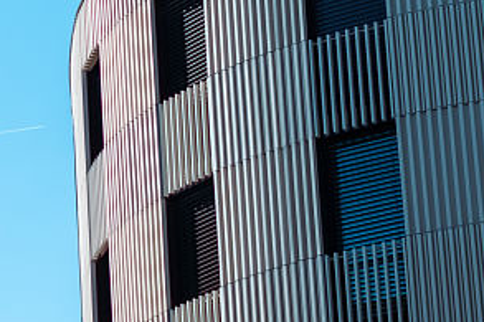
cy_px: 92
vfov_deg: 6.3
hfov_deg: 9.3
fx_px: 2916
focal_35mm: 217
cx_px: -134
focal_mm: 35
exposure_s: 1/4000
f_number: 2.5
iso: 200
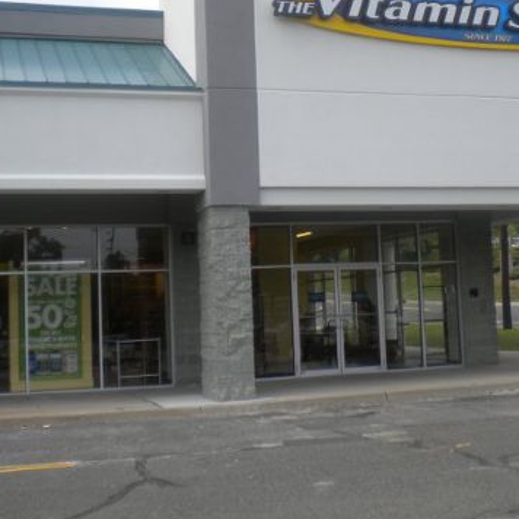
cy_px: 182
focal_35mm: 58
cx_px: 330
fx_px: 984
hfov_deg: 29.4
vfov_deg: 29.4
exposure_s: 1/522
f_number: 4.6
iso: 80
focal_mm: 6.3
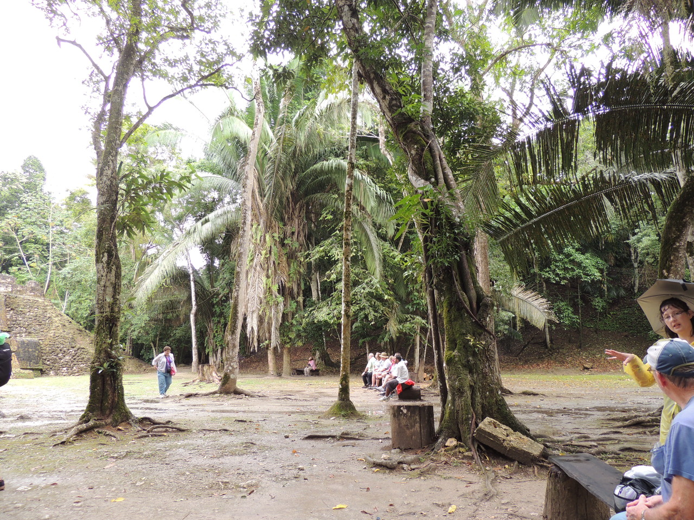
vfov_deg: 56.8
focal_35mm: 24
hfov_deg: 71.6
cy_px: 260
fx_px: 481
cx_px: 347
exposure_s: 1/60
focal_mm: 4.3
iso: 100
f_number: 3
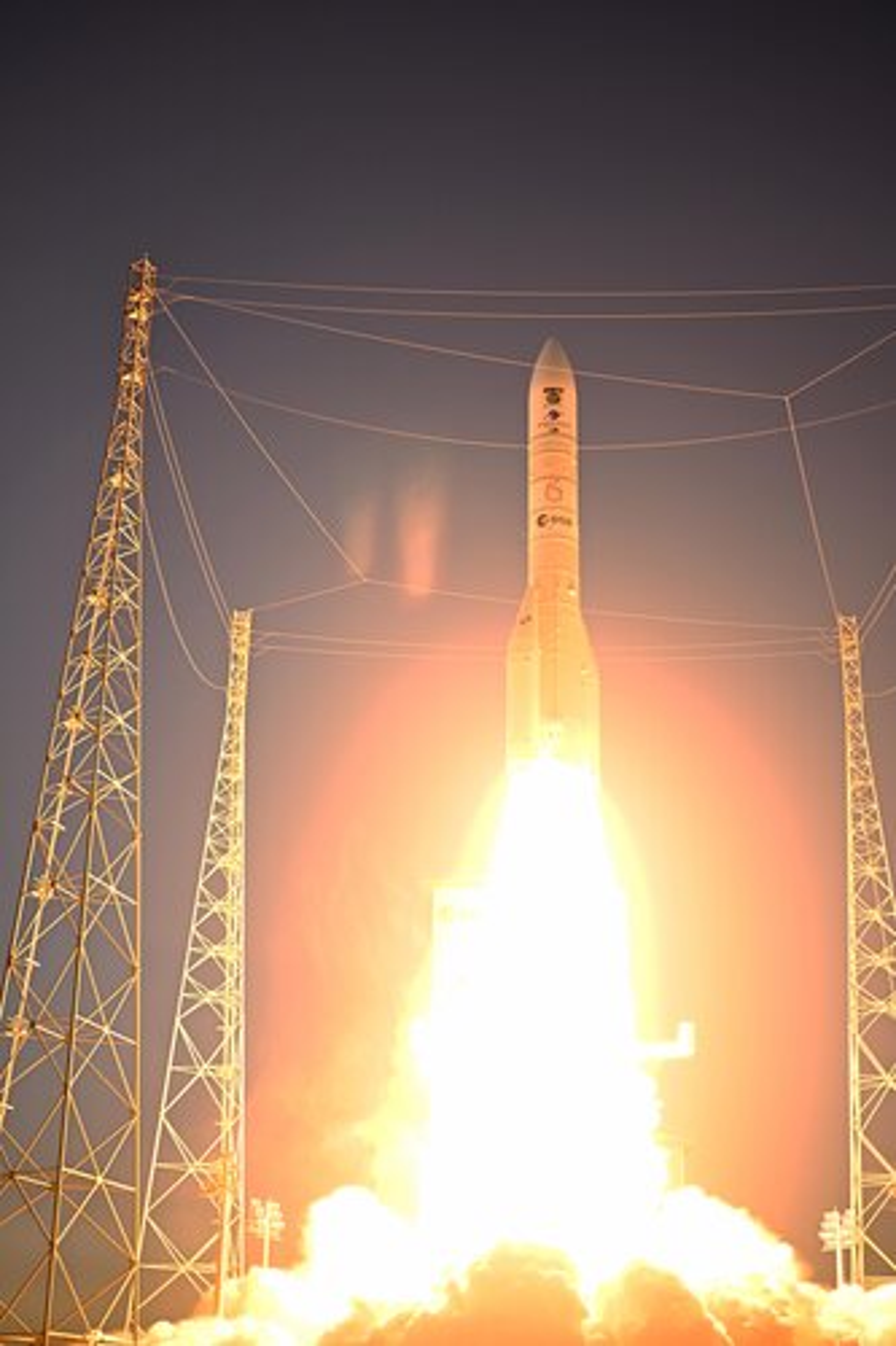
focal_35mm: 50
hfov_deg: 27.0
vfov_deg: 39.6
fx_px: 1868
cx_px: 448
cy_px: 673
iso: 400
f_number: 2.8
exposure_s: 1/1600
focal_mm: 50
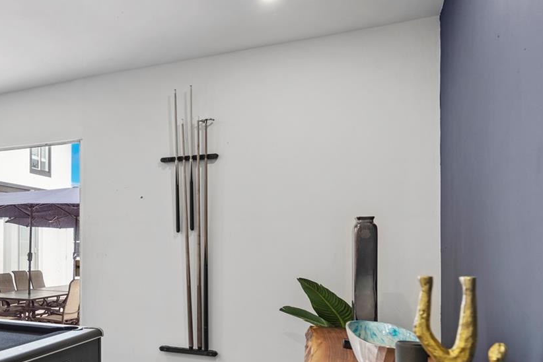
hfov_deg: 45.1
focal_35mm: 37
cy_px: 241
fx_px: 558
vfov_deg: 35.6
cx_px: 18
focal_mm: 19
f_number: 8
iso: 320
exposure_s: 1/8
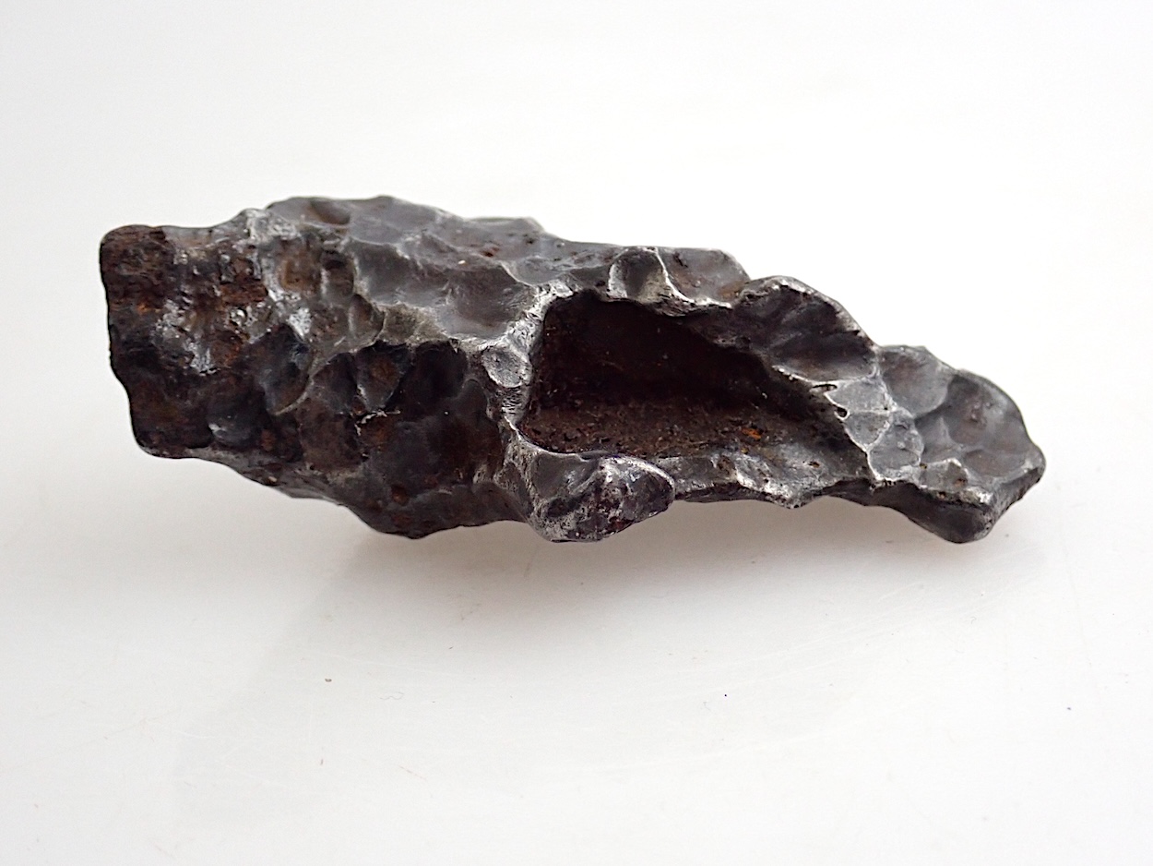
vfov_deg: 18.0
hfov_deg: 23.8
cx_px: 576
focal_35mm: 82
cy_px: 433
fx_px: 2732
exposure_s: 1/80
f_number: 4.3
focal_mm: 14.62
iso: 640
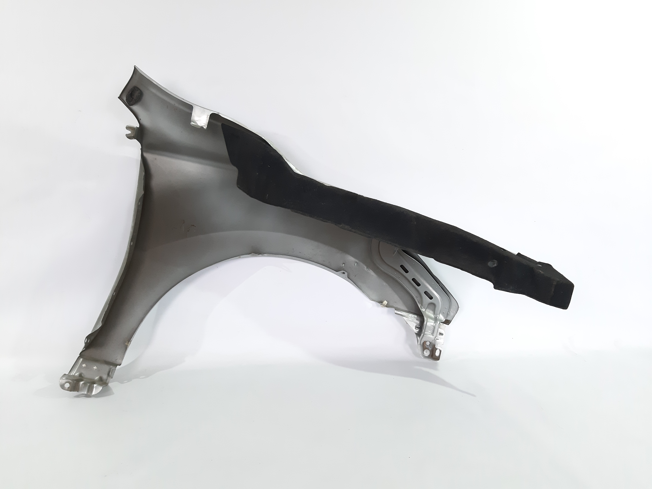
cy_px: 244
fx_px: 509
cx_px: 326
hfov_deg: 65.3
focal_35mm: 27
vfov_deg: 51.4
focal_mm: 3.93
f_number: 1.7
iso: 160
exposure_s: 1/50
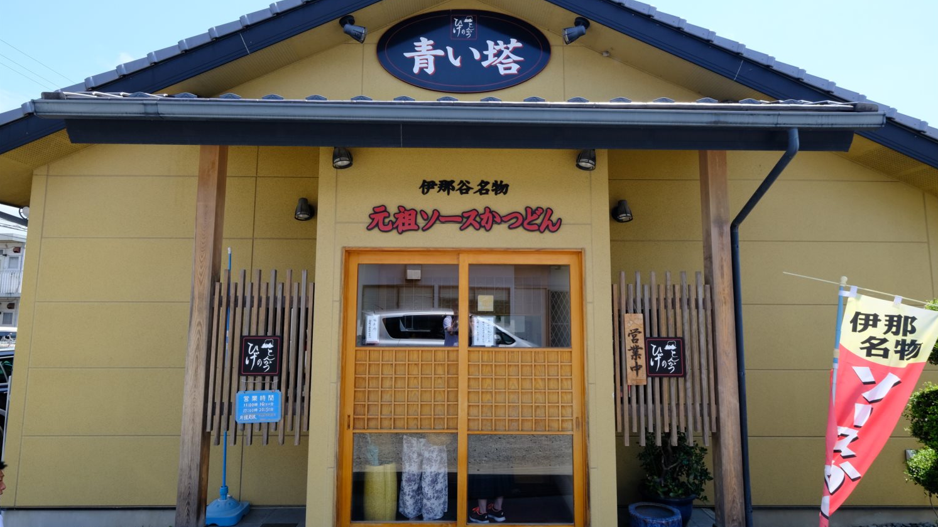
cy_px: 258
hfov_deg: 86.6
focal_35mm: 20
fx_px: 497
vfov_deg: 55.9
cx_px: 470
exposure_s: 1/220
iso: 400
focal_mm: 12.6
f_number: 8
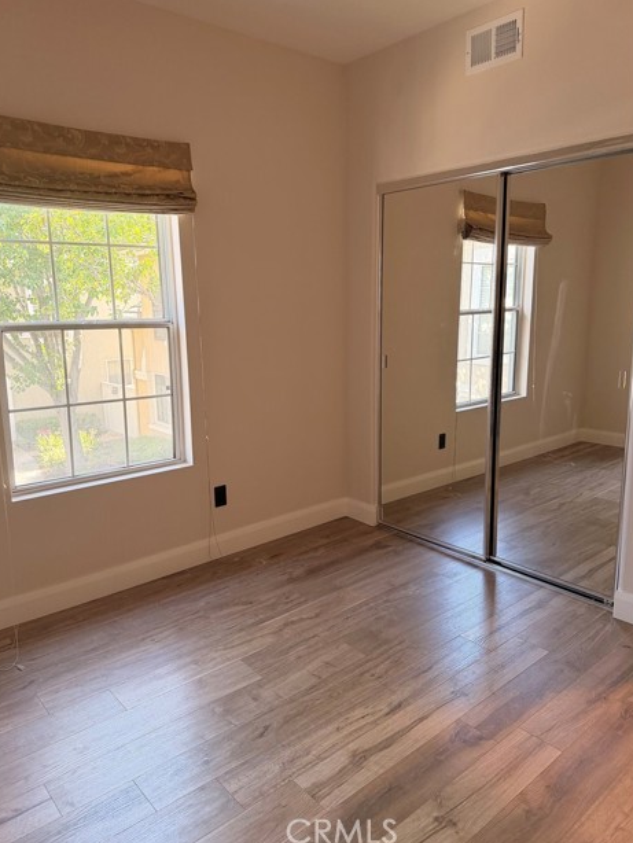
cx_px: 309
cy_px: 412
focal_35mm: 25
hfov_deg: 54.9
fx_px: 609
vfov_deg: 69.4
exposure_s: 1/121
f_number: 1.78
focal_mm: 6.76
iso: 200
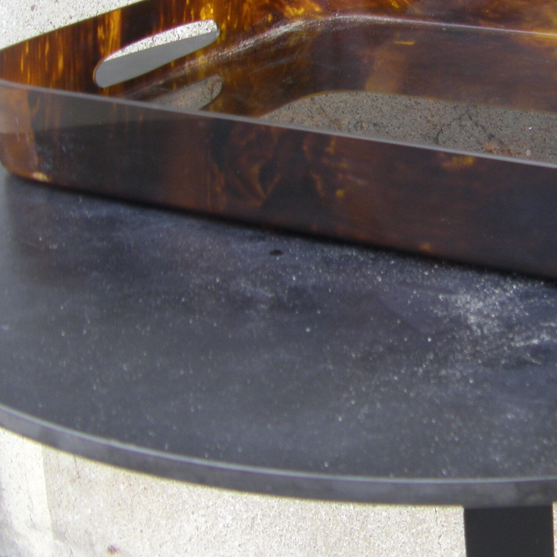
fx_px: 1511
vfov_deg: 20.8
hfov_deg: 20.3
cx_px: 548
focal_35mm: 83
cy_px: 163
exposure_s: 1/160
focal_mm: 6.3
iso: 64
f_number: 3.5
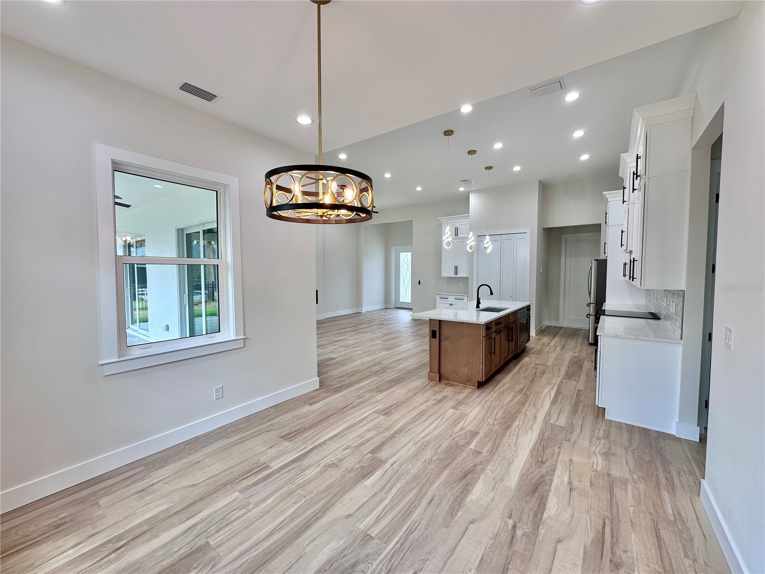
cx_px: 382
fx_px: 309
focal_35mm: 14
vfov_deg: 85.7
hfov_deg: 102.1
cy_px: 287
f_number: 2.2
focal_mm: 2.22
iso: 64
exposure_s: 1/120
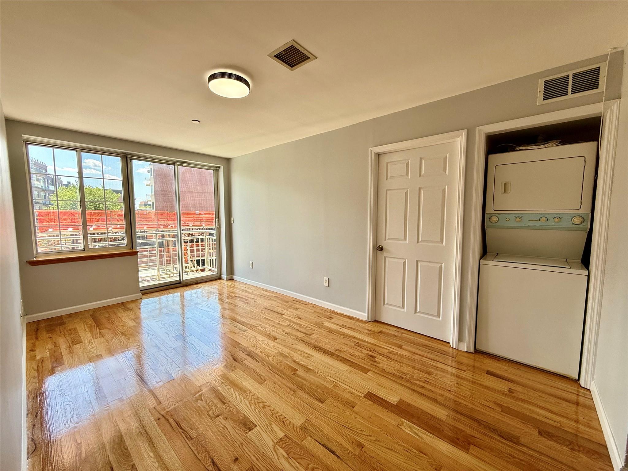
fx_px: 254
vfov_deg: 85.7
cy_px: 236
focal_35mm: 14
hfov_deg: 102.1
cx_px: 314
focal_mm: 2.22
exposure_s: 1/160
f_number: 2.2
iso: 64
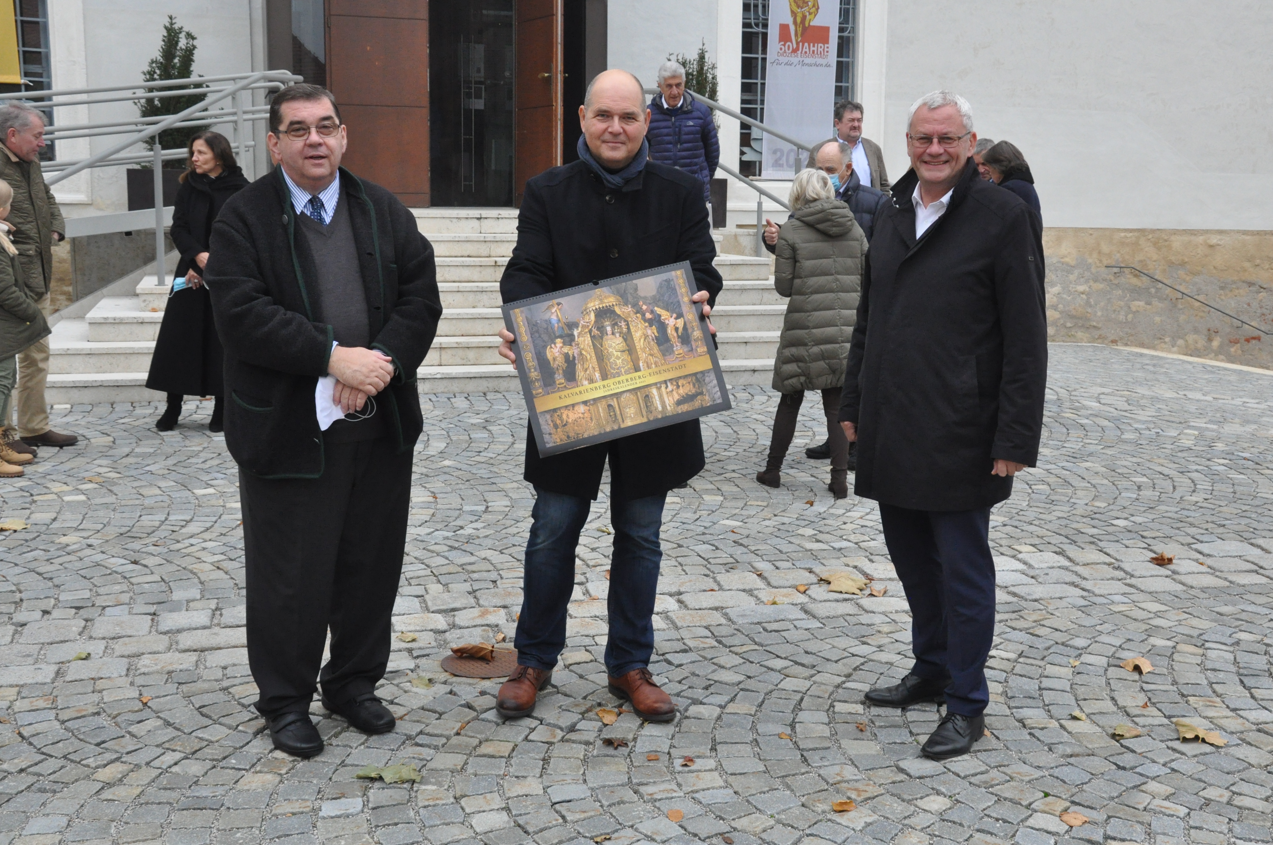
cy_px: 390
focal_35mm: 42
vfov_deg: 32.1
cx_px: 674
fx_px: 1468
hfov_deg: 46.9
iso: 1250
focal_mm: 25
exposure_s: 1/320
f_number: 9
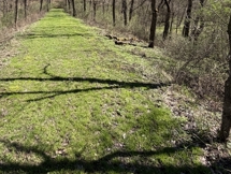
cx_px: 63
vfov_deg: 48.5
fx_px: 174
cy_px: 23
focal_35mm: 26
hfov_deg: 64.0
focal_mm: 2.22
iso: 40
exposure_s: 1/613
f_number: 2.2
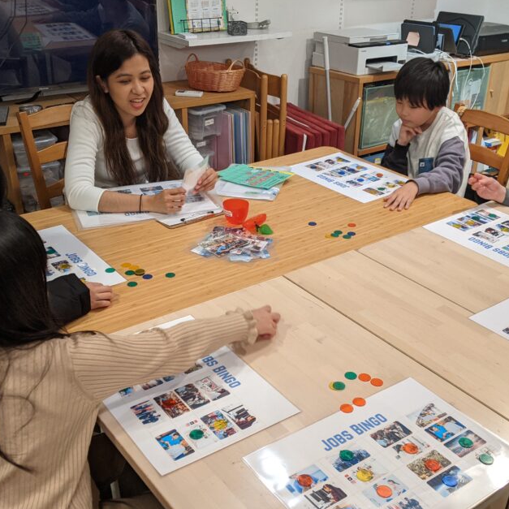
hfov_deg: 42.8
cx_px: 279
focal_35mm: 39
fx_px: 649
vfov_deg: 42.6
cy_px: 308
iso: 86
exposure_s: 1/25
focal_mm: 4.44
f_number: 1.8
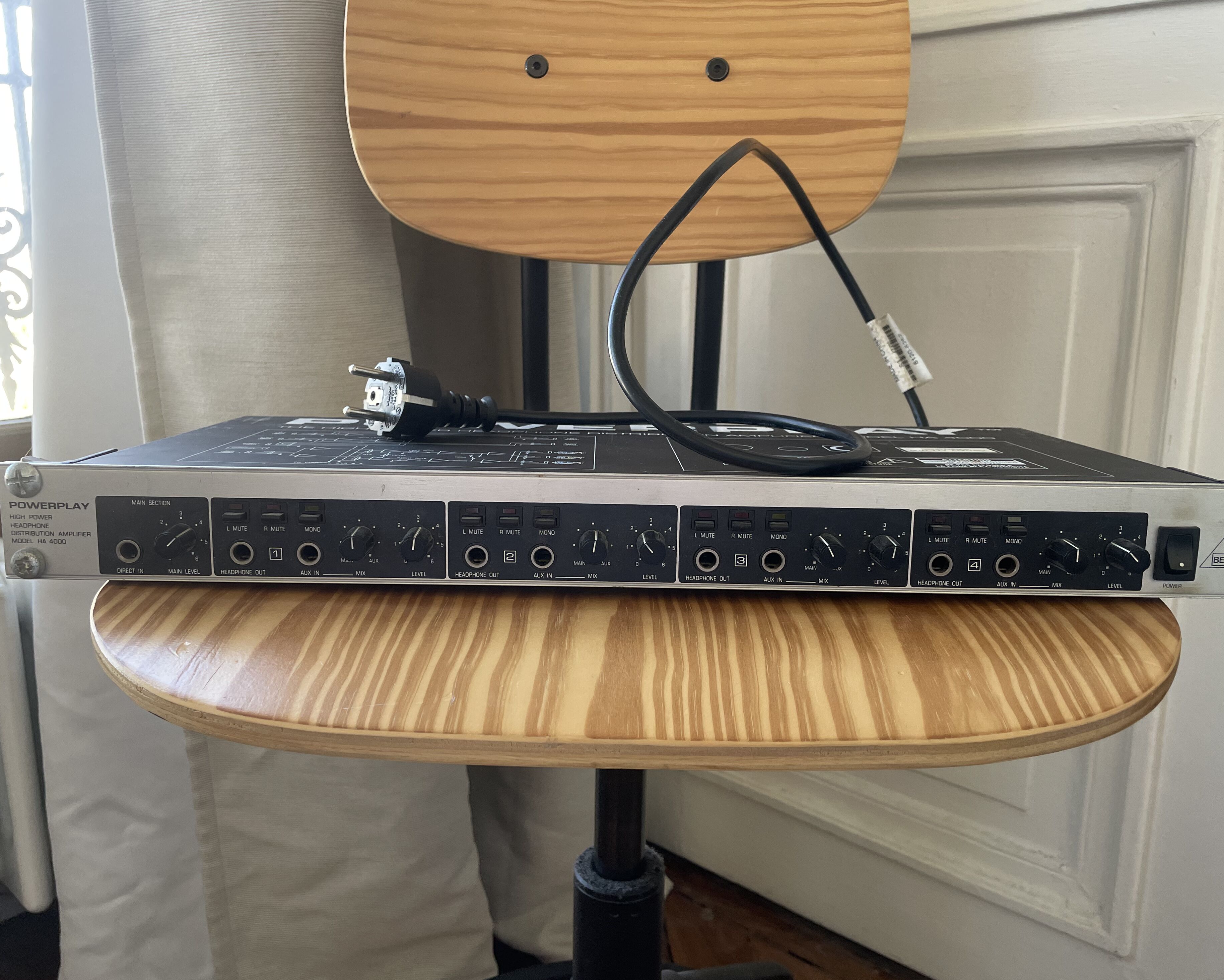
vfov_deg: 51.5
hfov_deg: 62.2
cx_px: 616
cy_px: 490
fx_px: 1014
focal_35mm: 28
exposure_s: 1/121
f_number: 1.6
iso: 125
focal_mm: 4.2
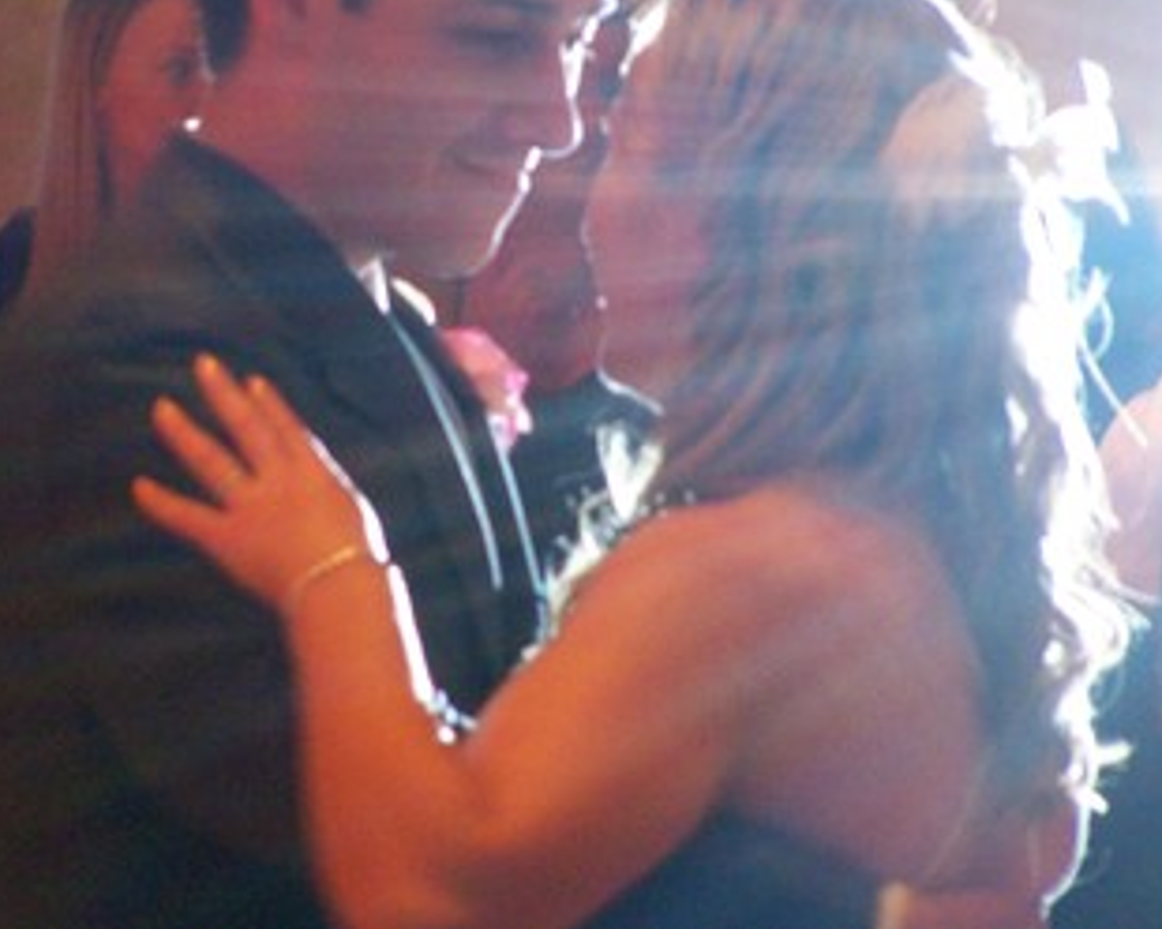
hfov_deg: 5.1
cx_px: 401
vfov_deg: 4.1
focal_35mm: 380
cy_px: 300
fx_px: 13068
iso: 400
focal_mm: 44.4
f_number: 3.6
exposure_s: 1/8
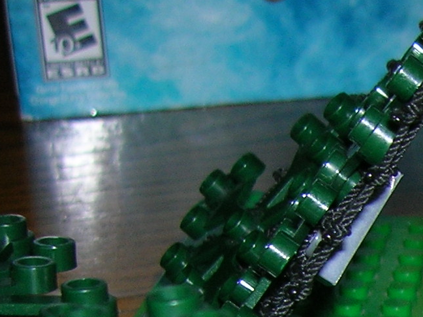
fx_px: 1662
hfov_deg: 13.2
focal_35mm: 136
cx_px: 743
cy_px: 627
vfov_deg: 10.1
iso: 50
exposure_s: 1/60.1
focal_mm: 5.7
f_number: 2.9
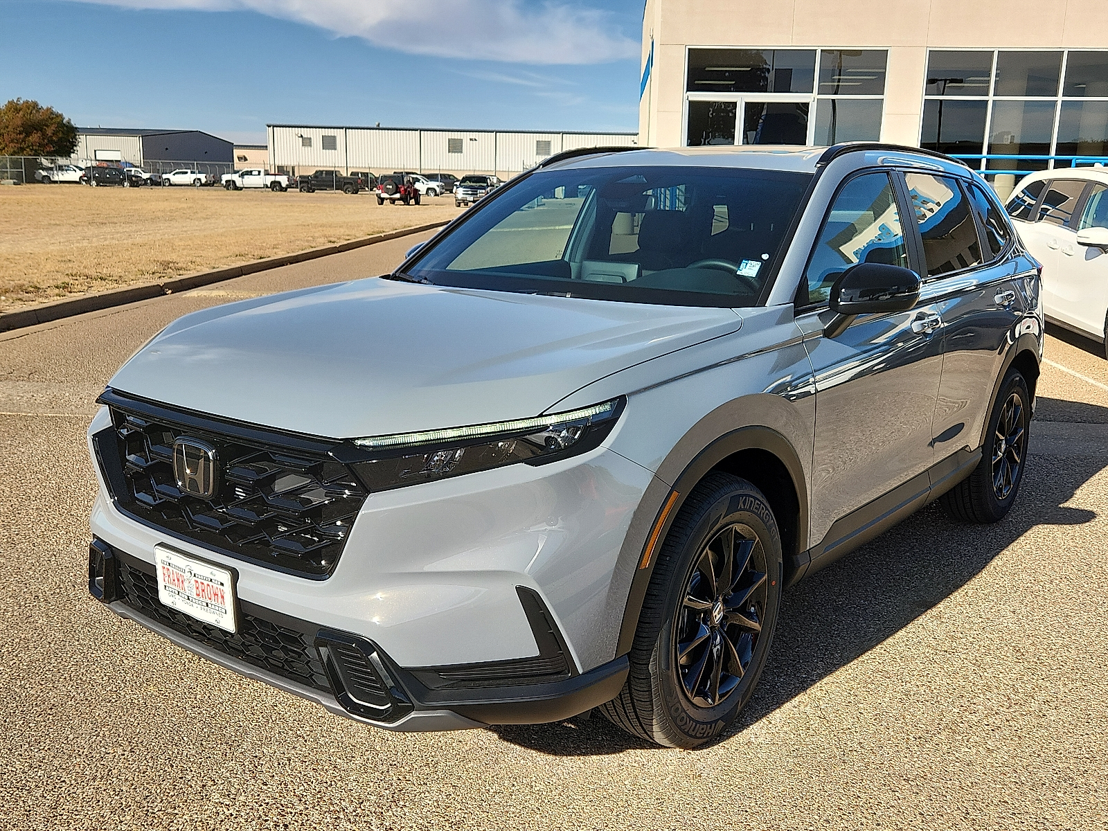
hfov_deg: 73.9
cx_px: 554
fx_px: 736
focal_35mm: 23
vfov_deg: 58.9
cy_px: 416
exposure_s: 1/1429
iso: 50
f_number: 1.8
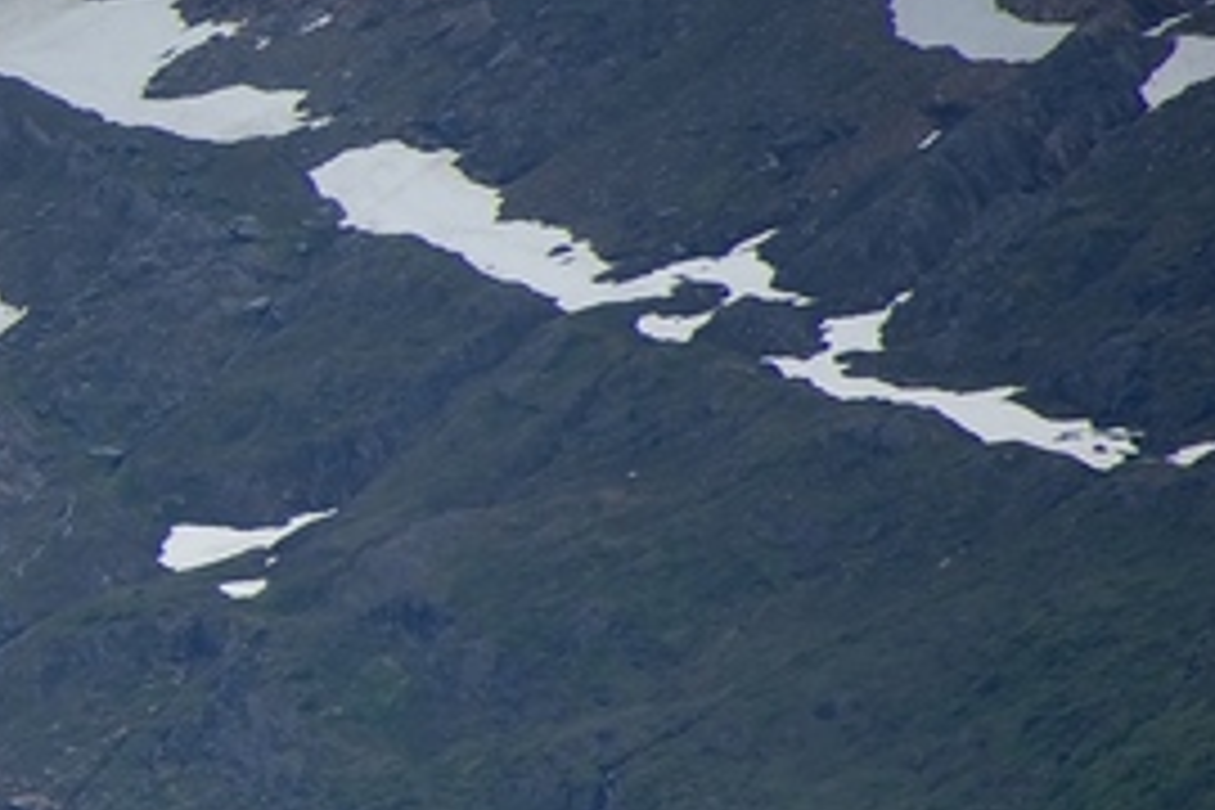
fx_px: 47955
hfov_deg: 1.4
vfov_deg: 1.0
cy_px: 338
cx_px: -1606
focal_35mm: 1421
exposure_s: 1/640
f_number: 5.6
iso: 220
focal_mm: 300
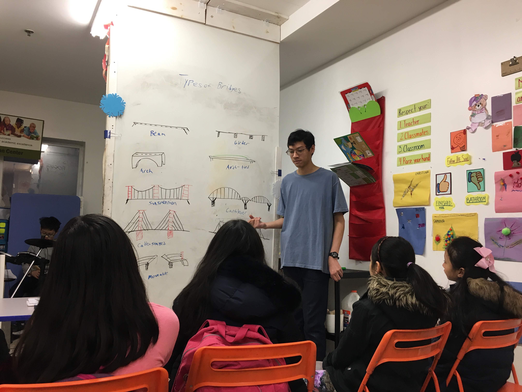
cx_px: 261
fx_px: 437
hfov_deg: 61.7
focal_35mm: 29
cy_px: 196
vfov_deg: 48.2
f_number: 2.2
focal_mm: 4.15
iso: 64
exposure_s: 1/30
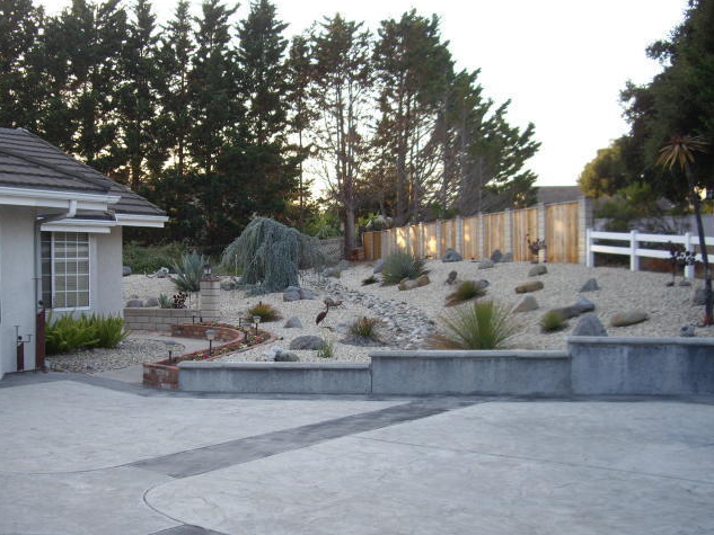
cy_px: 304
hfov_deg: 39.4
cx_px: 265
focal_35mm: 48
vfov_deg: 30.2
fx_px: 990
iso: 100
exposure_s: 1/160
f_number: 2.8
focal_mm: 7.9
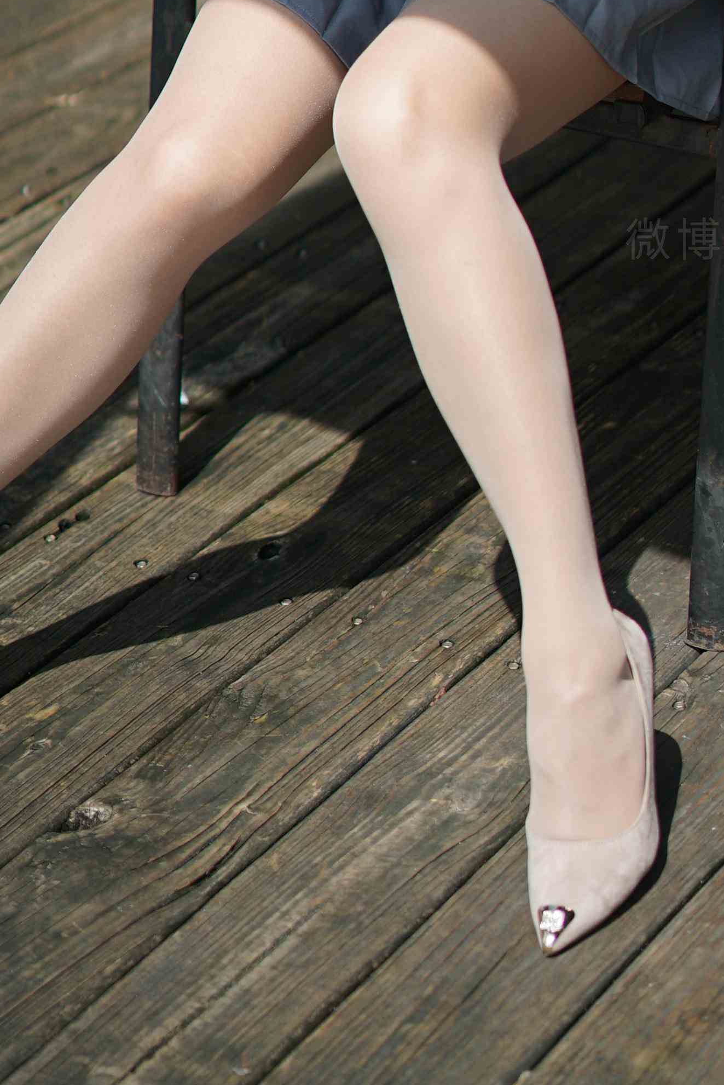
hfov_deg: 12.8
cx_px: 346
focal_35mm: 107
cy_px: 154
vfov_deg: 18.8
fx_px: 3224
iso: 200
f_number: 1.8
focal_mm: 50
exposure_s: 1/8000
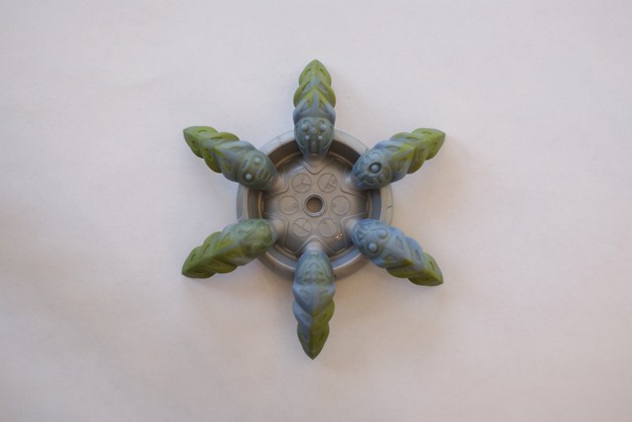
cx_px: 316
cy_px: 211
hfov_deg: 27.0
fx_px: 1318
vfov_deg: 18.2
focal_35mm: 75
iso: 100
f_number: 2.2
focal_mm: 50
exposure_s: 1/80
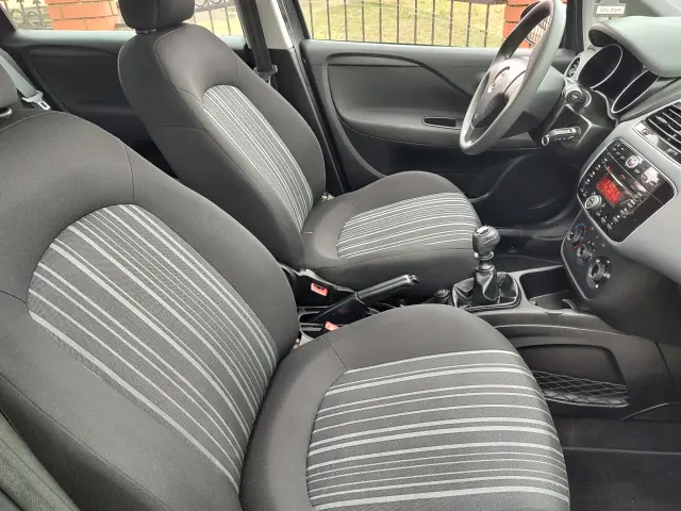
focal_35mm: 23
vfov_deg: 58.9
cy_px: 256
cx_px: 340
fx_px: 452
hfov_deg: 73.9
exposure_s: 1/50
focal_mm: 5.56
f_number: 1.8
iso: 328
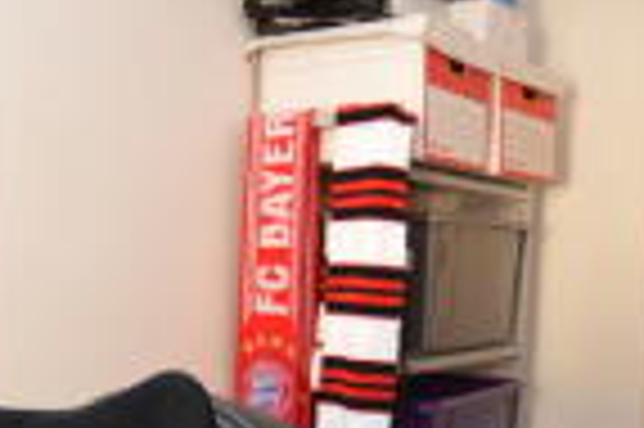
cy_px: 345
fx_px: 893
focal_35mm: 50
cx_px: 158
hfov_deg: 38.6
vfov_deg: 26.4
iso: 900
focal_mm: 10
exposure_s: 1/60
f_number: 3.5
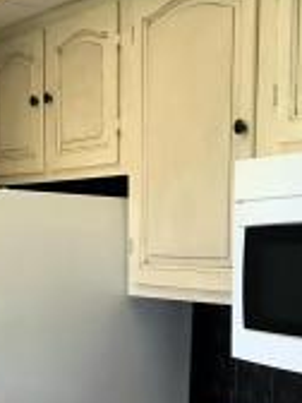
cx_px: 129
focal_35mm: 80
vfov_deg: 23.1
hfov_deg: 18.4
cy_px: 429
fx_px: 931
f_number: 1.8
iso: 25
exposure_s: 1/30
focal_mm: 3.99
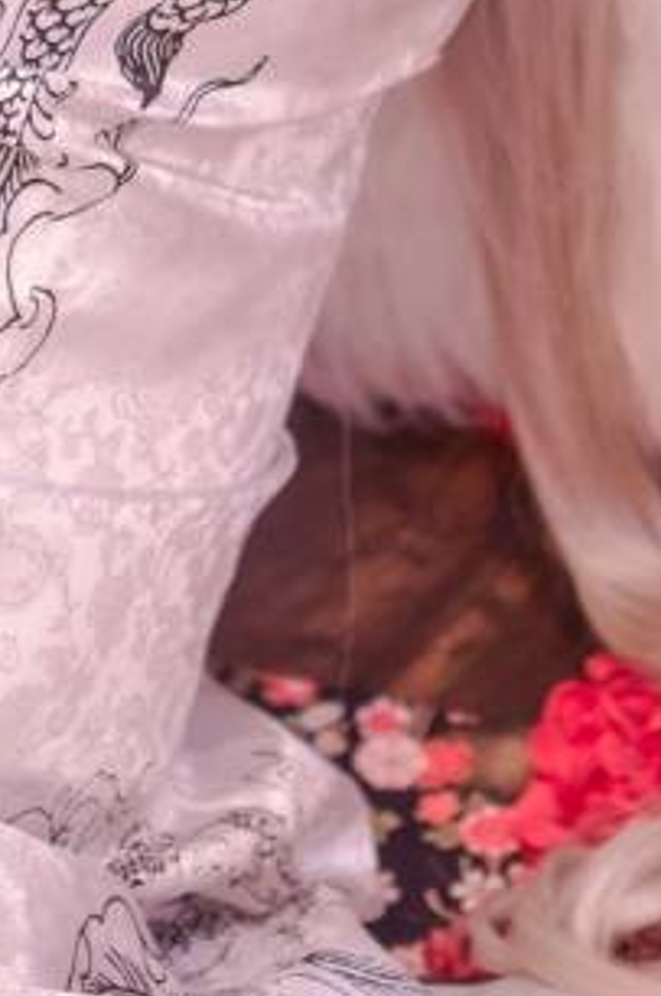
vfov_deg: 14.4
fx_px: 3896
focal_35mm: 141
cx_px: 345
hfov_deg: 9.7
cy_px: 133
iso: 400
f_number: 1.4
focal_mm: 24
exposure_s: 1/100
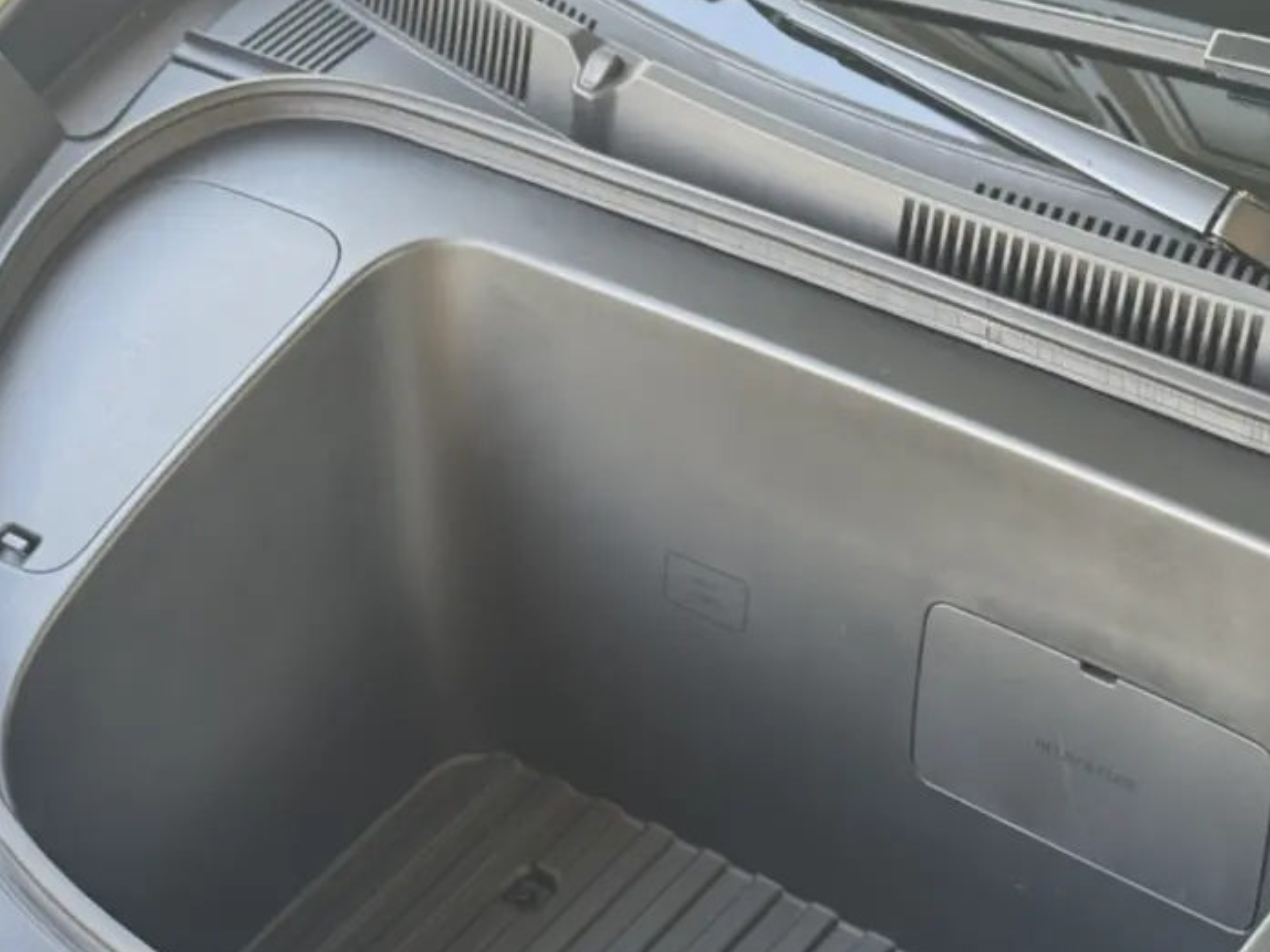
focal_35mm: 91
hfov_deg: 21.5
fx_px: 3339
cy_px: 607
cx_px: 606
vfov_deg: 16.2
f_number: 1.78
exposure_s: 1/100
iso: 100
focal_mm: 6.76
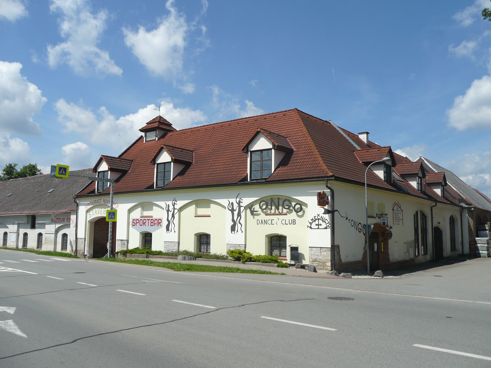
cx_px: 246
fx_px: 397
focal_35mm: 28
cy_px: 184
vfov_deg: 49.7
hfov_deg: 63.4
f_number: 8
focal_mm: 4.6
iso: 100
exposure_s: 1/320
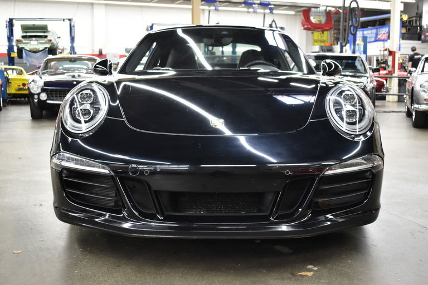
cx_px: 214
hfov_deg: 46.4
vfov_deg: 31.9
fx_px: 499
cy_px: 142
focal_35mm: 42
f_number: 4.2
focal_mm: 28
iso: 1400
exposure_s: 1/50
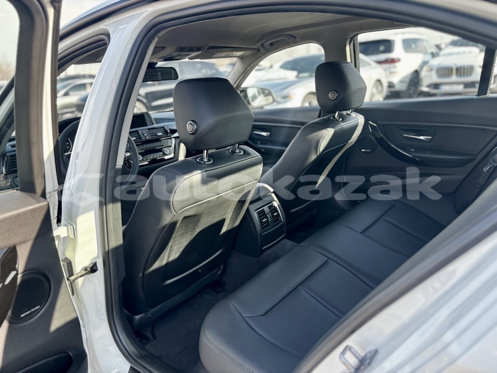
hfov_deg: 67.3
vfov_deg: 53.1
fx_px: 373
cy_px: 186
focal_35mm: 26
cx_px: 248
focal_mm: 5.96
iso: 50
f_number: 1.6
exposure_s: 1/294
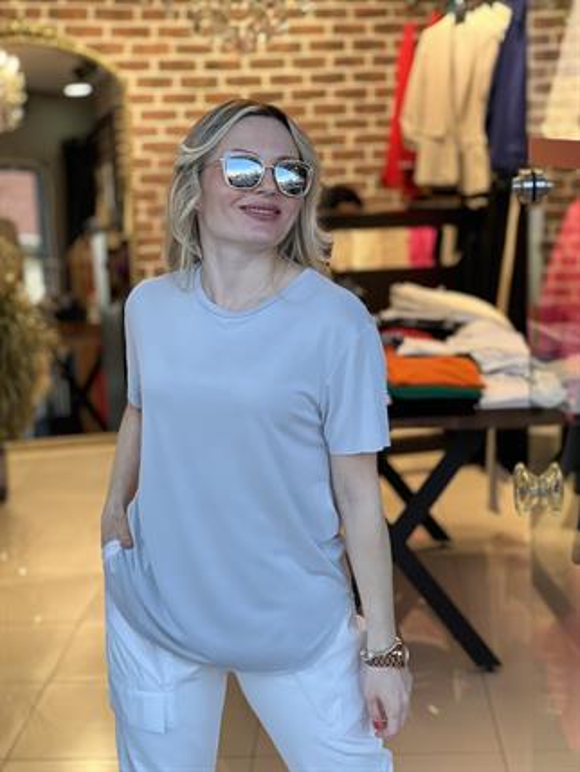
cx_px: 290
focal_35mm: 77
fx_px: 1719
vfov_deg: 25.3
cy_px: 386
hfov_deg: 19.1
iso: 125
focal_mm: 9
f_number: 2.8
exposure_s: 1/100
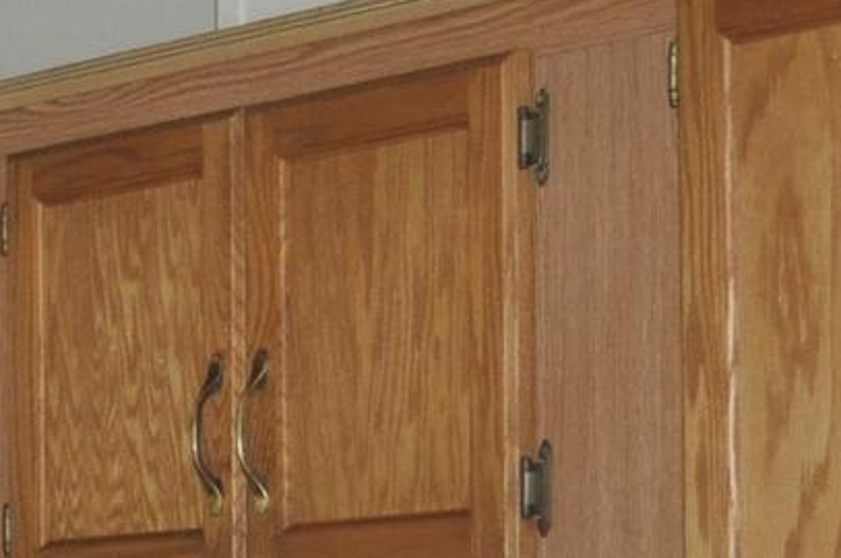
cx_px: -822
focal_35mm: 181
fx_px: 4222
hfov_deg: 10.5
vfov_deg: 7.4
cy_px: 916
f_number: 3.8
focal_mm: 24
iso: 800
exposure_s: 1/60
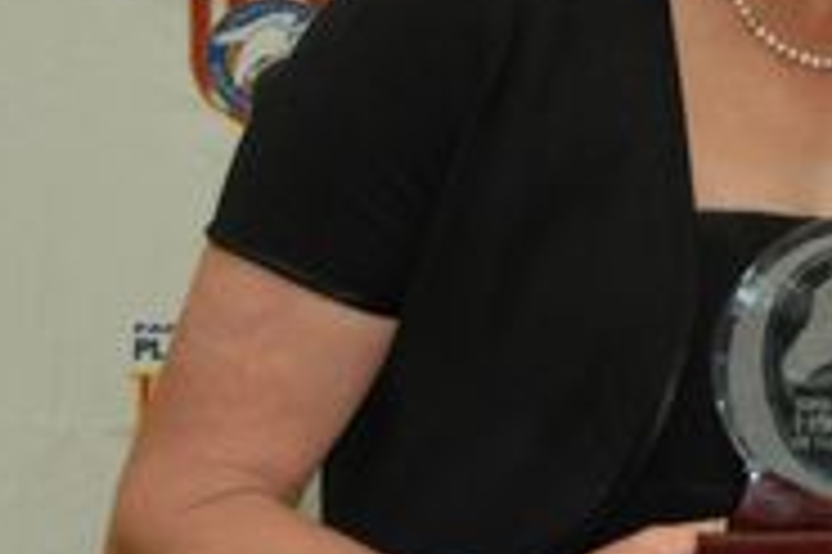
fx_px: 4549
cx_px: 1124
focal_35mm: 197
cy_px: 169
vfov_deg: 7.0
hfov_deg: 10.2
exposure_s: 1/125
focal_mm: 38
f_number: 4.2
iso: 400
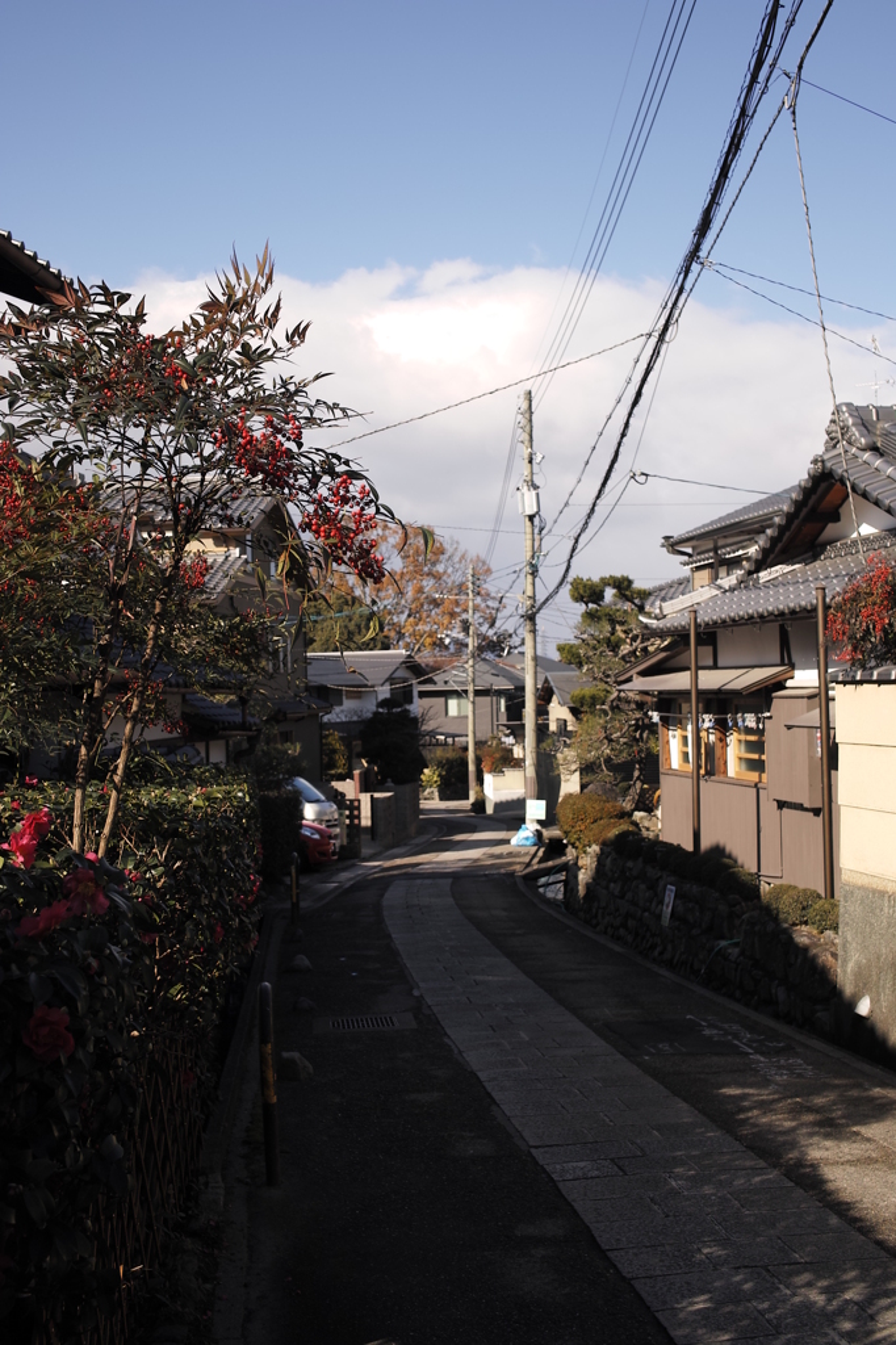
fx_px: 1532
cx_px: 448
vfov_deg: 47.4
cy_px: 672
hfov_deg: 32.6
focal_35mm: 41
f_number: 6.3
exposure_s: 1/250
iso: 100
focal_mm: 24.2
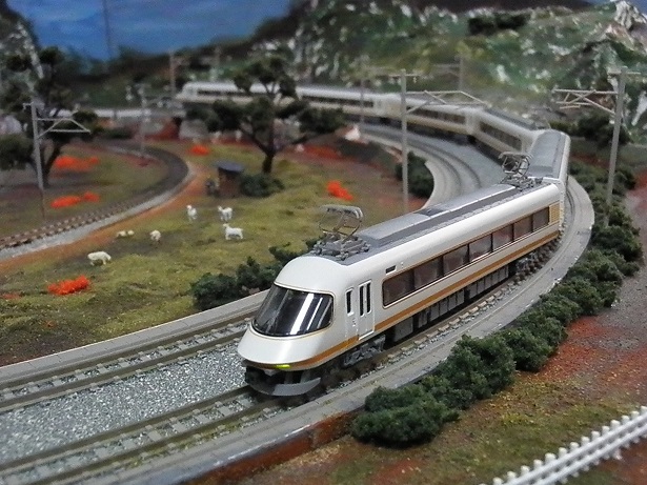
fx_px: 766
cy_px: 242
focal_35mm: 41
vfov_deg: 35.1
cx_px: 324
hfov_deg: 45.8
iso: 3200
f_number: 3.9
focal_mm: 7.3
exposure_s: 1/125
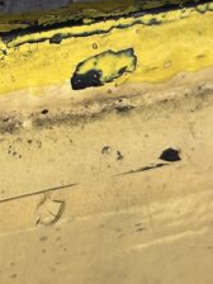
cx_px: 1
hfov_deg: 12.3
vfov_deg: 16.2
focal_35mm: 119
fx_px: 976
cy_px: -1
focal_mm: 5.7
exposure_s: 1/120
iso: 64
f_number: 1.5
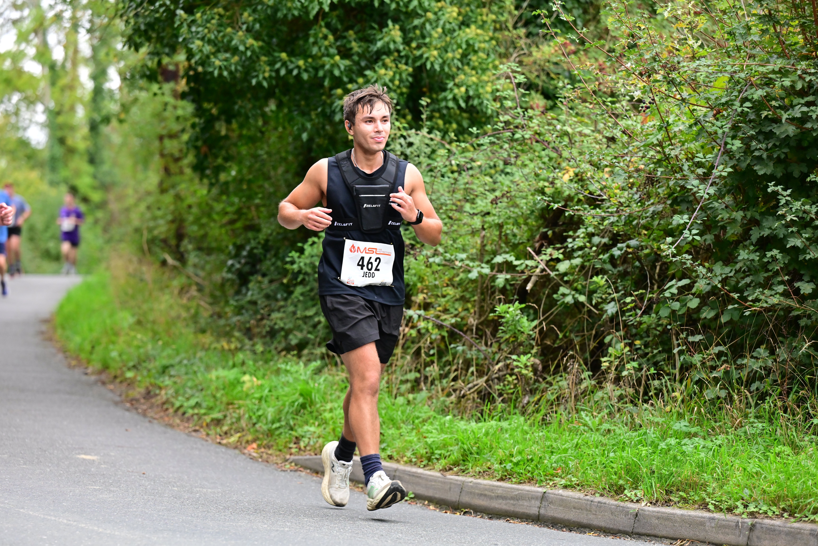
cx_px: 409
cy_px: 273
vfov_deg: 9.5
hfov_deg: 14.2
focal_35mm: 145
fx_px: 3294
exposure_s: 1/640
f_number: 4
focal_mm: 145
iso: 2000
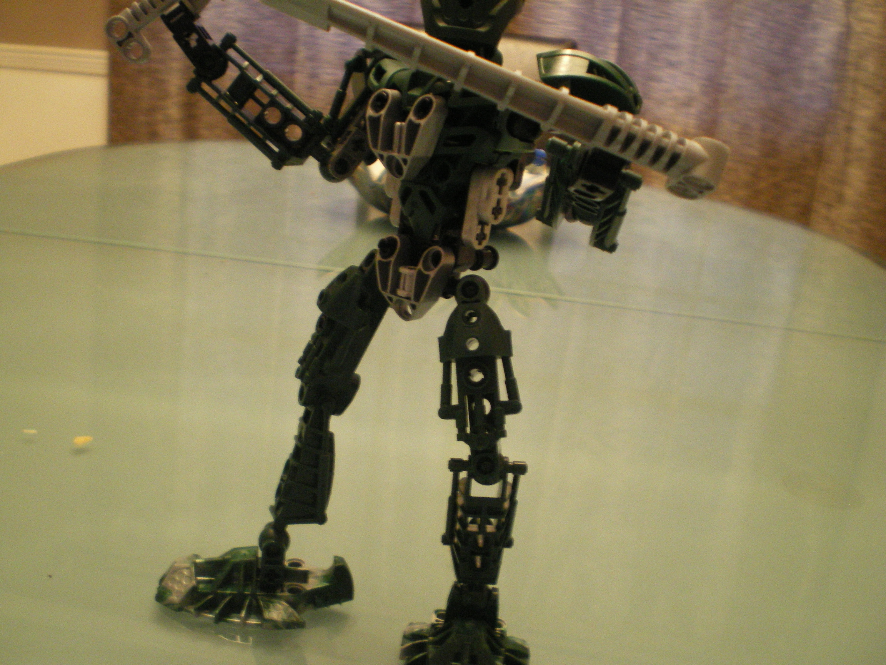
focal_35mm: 38
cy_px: 332
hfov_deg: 49.0
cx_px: 443
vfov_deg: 37.7
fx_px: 973
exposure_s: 1/10
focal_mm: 6.3
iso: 400
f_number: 3.1
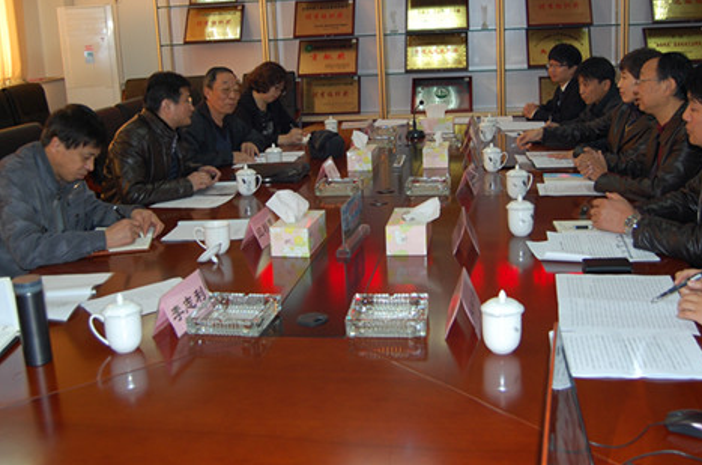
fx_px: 720
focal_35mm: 37
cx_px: 349
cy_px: 160
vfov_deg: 35.5
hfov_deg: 52.0
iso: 400
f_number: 3.5
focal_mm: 18
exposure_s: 1/60
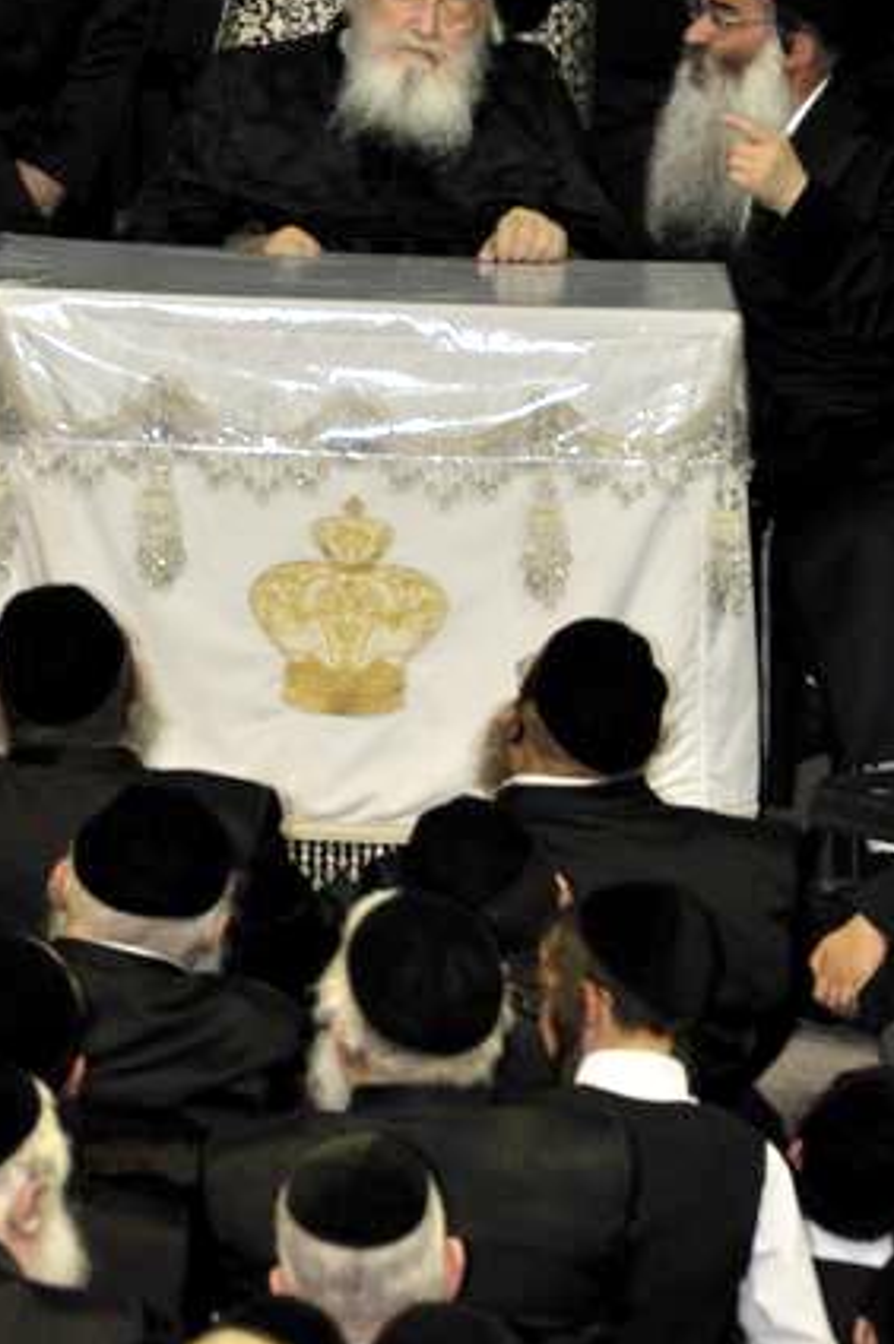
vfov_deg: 5.8
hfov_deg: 3.9
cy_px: 358
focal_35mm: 353
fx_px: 13170
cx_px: 368
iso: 500
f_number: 5.6
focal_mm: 130
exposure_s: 1/60
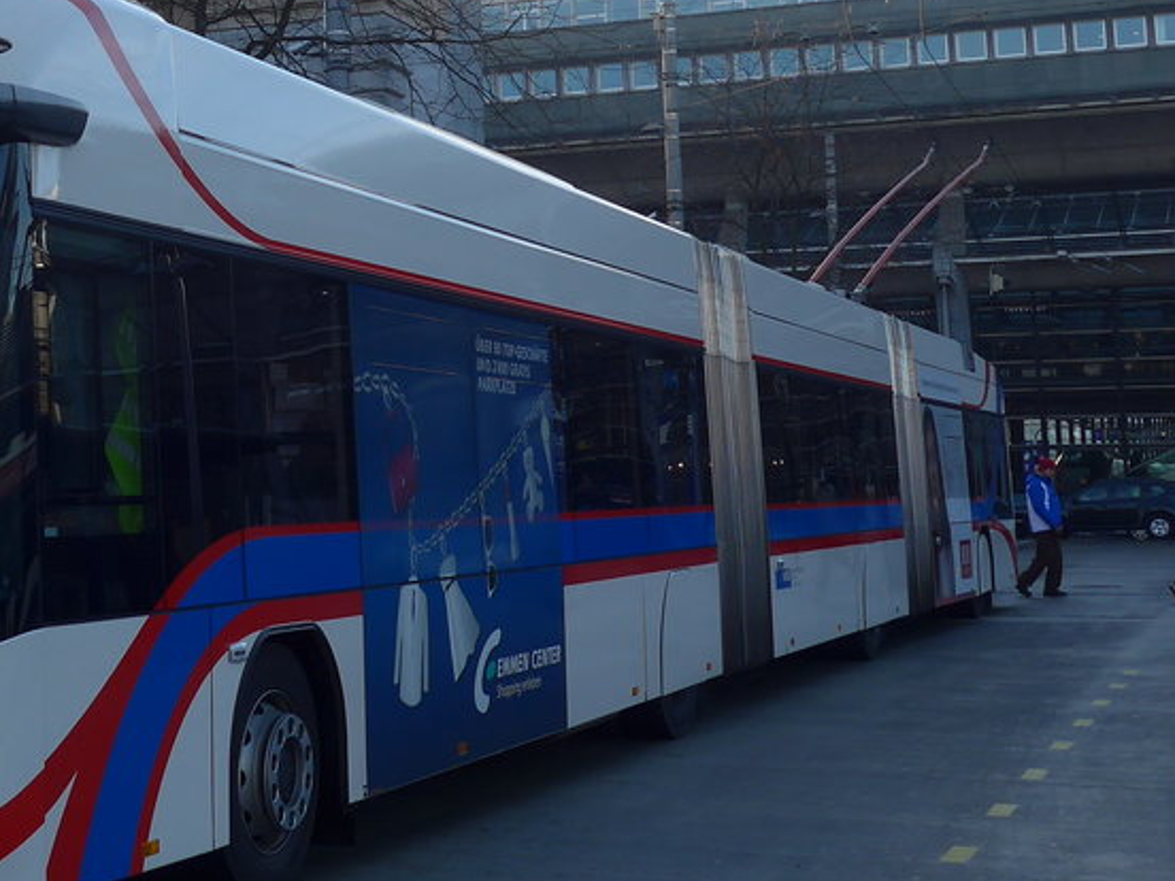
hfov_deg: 29.5
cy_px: 160
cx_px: 119
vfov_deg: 22.9
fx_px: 2138
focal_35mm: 63
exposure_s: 1/500
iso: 80
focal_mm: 6
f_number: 2.8
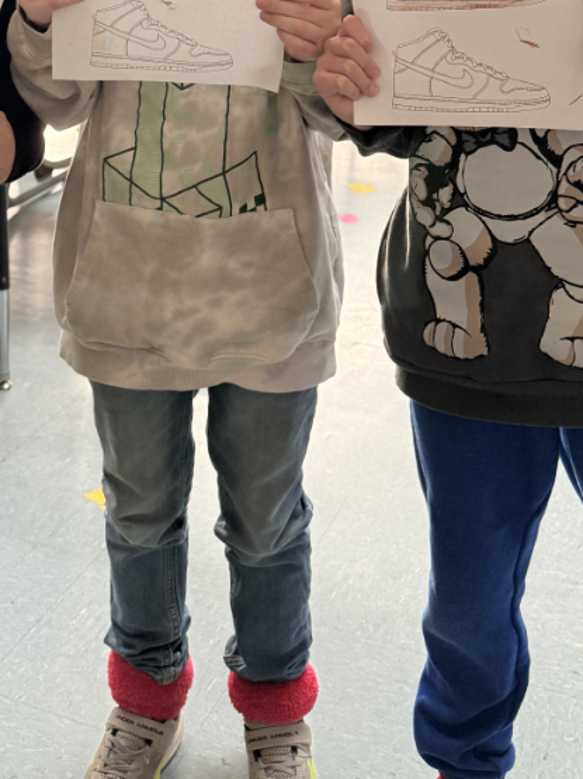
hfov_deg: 28.0
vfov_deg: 33.7
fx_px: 1169
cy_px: 1
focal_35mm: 52
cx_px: 235
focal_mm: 6.8
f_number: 1.8
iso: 200
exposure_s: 1/120
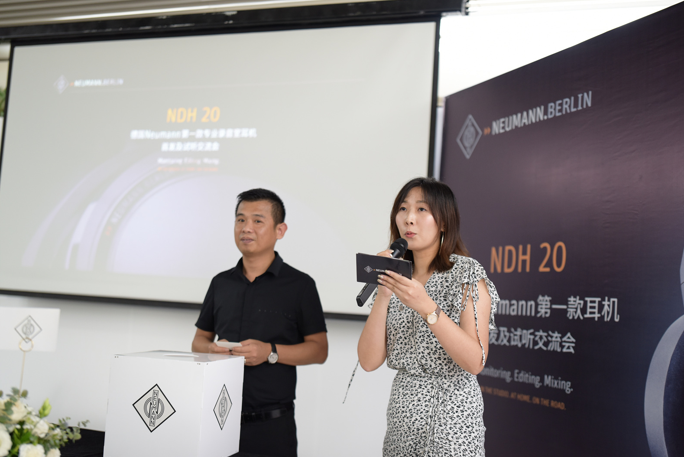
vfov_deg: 32.7
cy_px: 232
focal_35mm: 41
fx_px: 779
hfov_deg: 47.4
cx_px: 349
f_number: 1.6
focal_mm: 40
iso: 640
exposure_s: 1/80
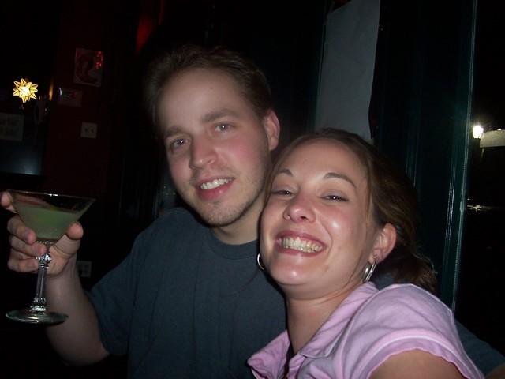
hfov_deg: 50.1
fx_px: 540
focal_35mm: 37
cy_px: 190
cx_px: 252
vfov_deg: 38.7
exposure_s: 1/60
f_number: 2.8
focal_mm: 5.6
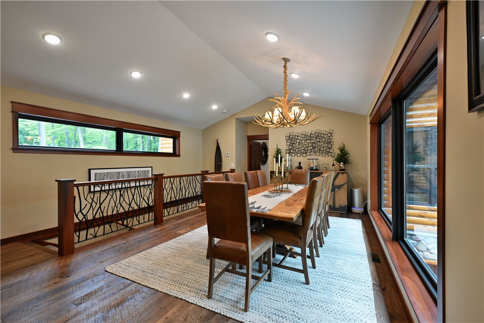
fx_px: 215
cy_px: 162
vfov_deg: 73.7
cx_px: 242
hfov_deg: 96.7
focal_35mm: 16
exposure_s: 1/15
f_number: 5.6
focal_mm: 16
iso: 250
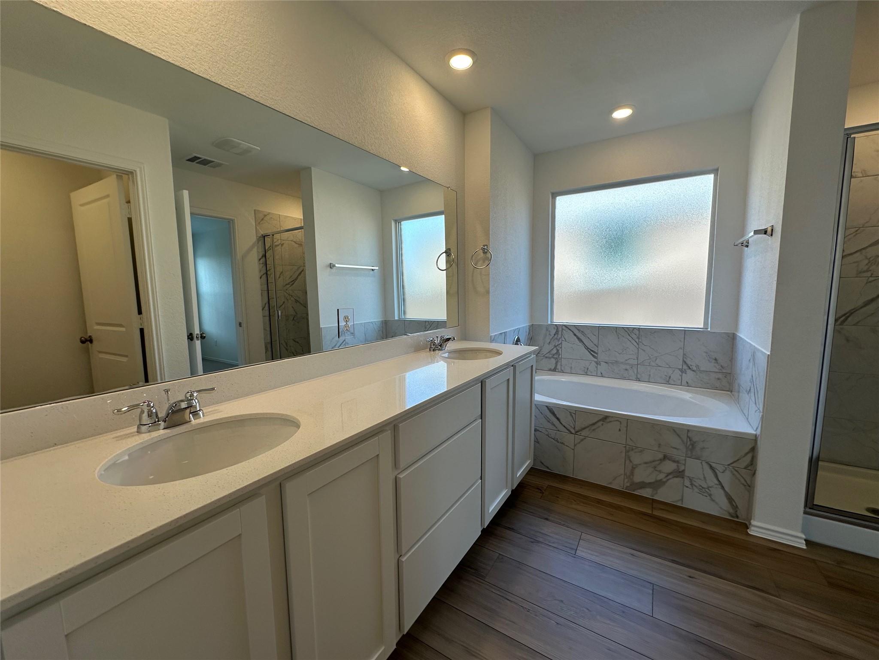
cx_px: 440
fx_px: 356
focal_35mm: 14
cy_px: 330
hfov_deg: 102.1
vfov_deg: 85.7
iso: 40
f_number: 2.2
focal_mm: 2.22
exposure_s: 1/159
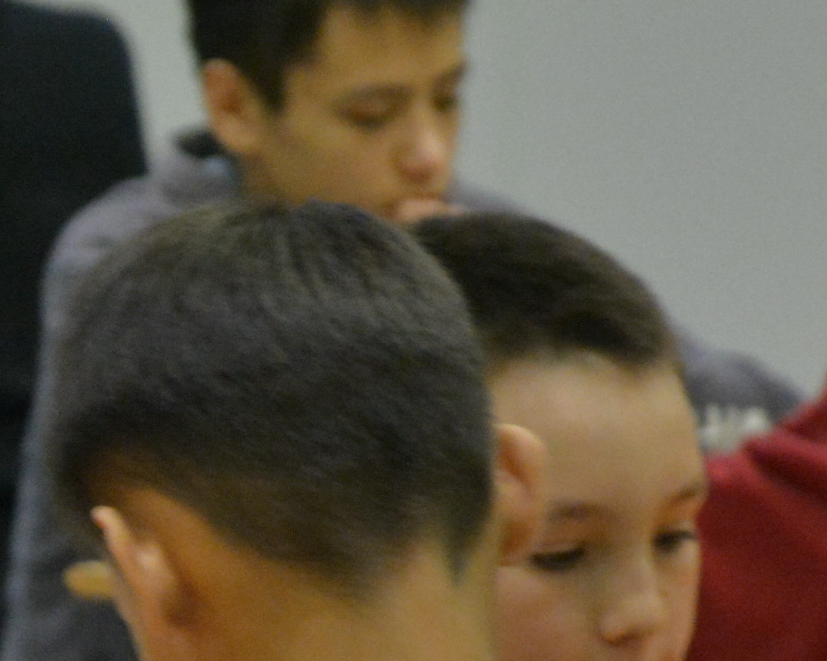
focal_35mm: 558
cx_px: -249
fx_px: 13652
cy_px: 763
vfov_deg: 2.8
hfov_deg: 3.5
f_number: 5.6
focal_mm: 105
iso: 2500
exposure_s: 1/30
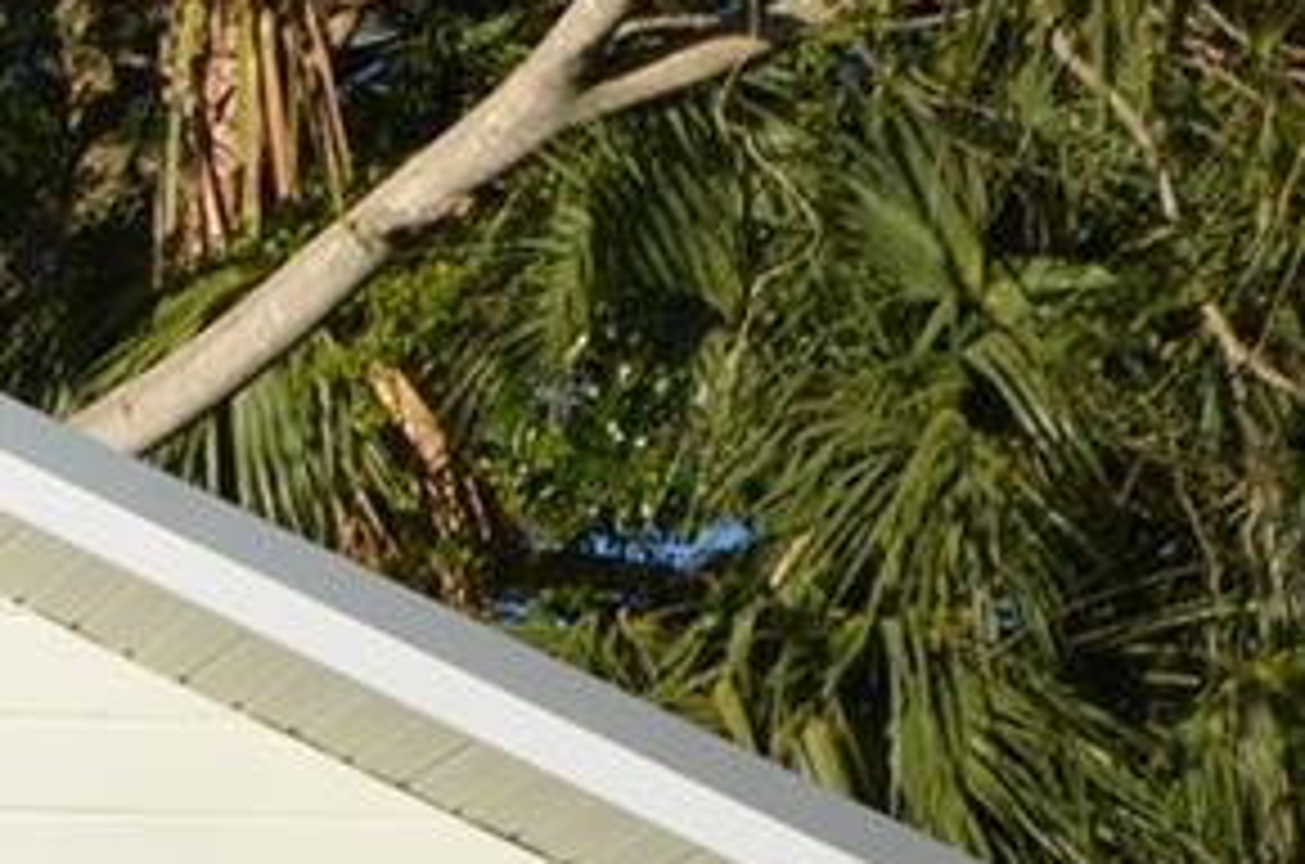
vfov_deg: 9.0
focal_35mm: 149
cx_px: -1944
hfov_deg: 11.2
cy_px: 1208
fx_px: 5389
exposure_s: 1/250
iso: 100
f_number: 9
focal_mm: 18
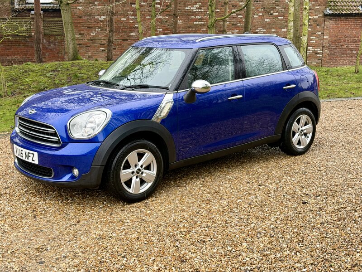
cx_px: 181
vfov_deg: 30.3
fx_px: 502
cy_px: 136
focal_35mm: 48
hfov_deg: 39.7
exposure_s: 1/134
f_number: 1.78
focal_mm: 6.76
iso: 100
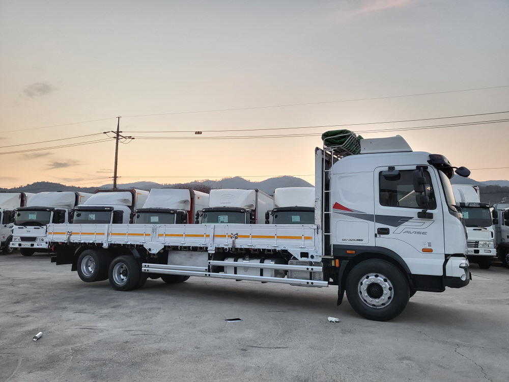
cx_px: 254
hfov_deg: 67.3
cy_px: 191
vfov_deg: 53.1
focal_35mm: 26
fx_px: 382
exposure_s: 1/120
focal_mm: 4.25
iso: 320
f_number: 1.8
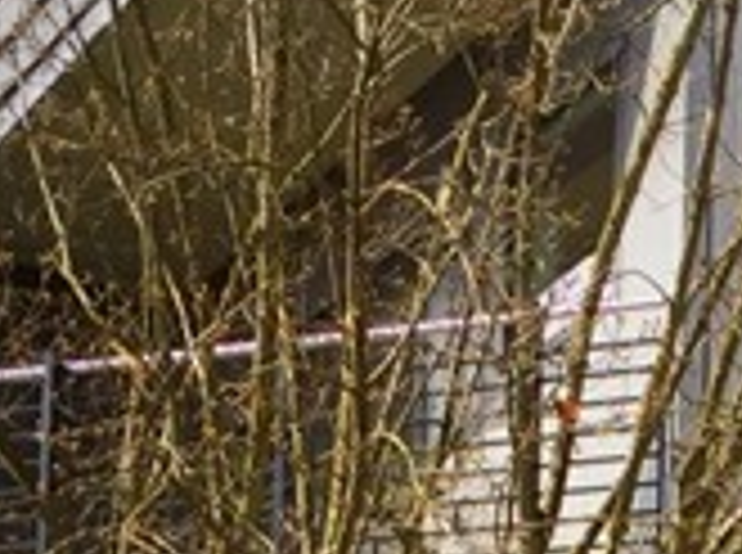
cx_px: 1003
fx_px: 3850
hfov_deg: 10.7
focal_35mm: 180
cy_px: 1513
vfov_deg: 7.5
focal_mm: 4.15
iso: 32
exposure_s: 1/3597
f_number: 2.2
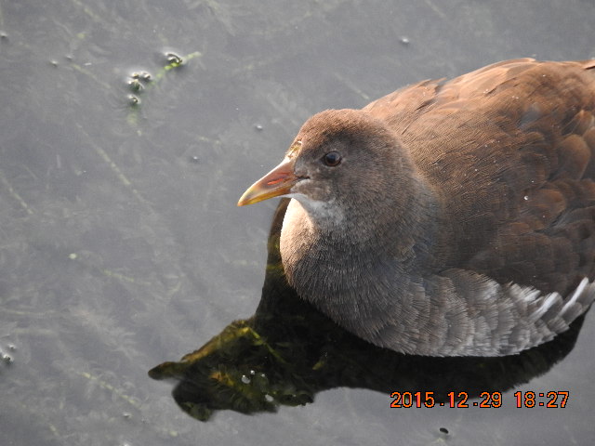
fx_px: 17189
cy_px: 223
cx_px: 298
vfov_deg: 1.5
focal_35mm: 1000
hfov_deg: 2.0
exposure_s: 1/80
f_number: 5.6
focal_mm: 179.2
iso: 400
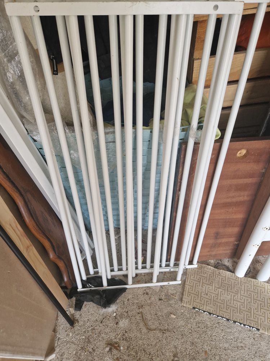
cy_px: 180
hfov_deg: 58.9
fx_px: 239
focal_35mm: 23
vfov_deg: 73.9
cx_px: 135
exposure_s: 1/100
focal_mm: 5.4
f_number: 1.8
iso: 500
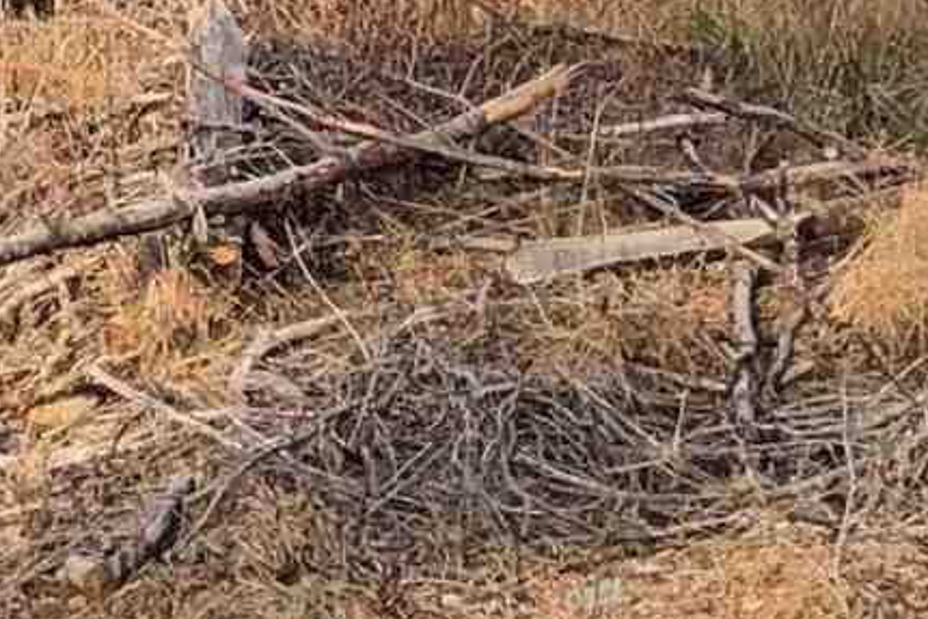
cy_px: -767
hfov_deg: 9.8
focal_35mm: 208
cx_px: -173
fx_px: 5363
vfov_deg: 6.4
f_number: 1.8
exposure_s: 1/539
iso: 20
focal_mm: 3.99
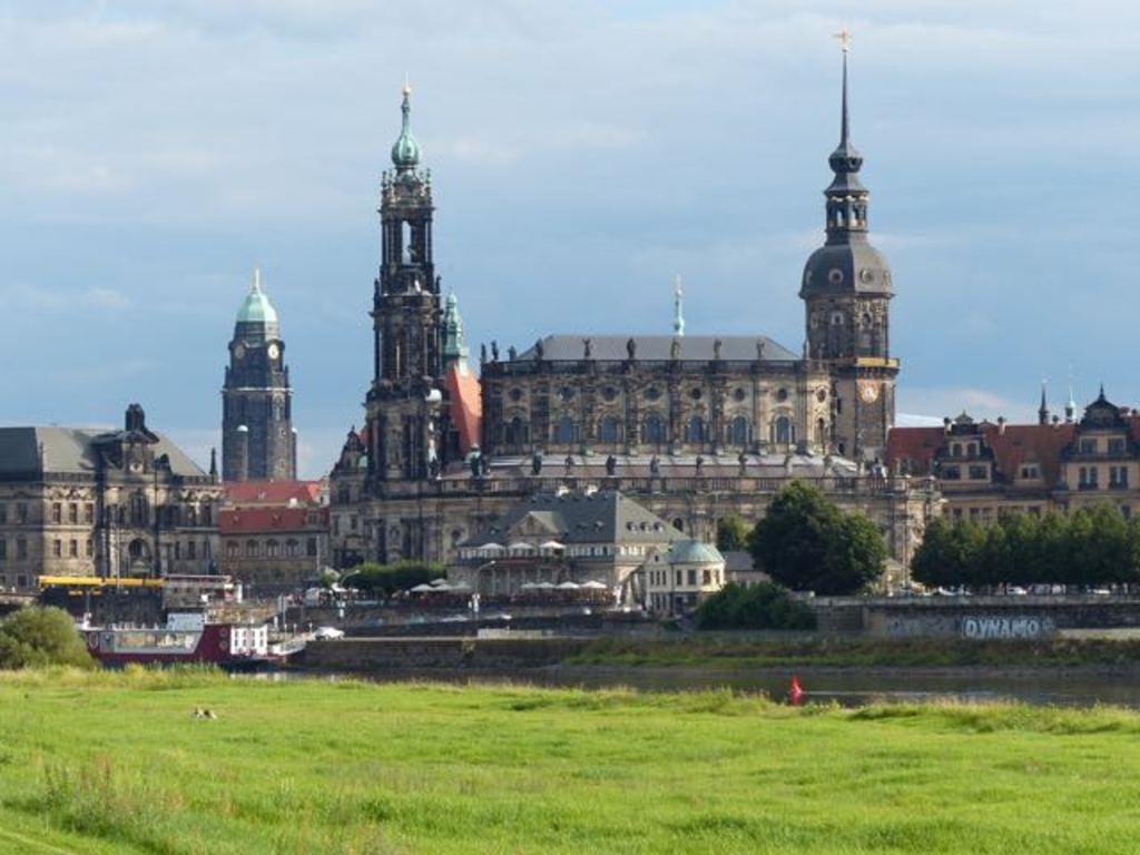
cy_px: 428
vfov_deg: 10.2
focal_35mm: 146
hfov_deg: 13.5
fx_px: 4808
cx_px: 570
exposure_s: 1/640
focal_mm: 23.9
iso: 100
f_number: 4
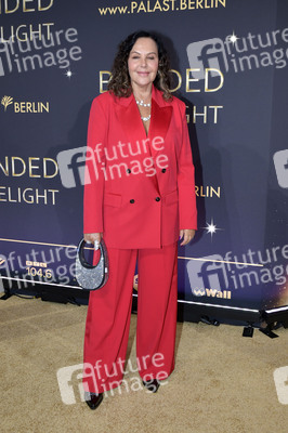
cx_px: 144
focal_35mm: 35
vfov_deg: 54.5
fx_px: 421
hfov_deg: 37.8
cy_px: 216
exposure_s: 1/250
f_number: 6.3
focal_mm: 35
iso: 1250
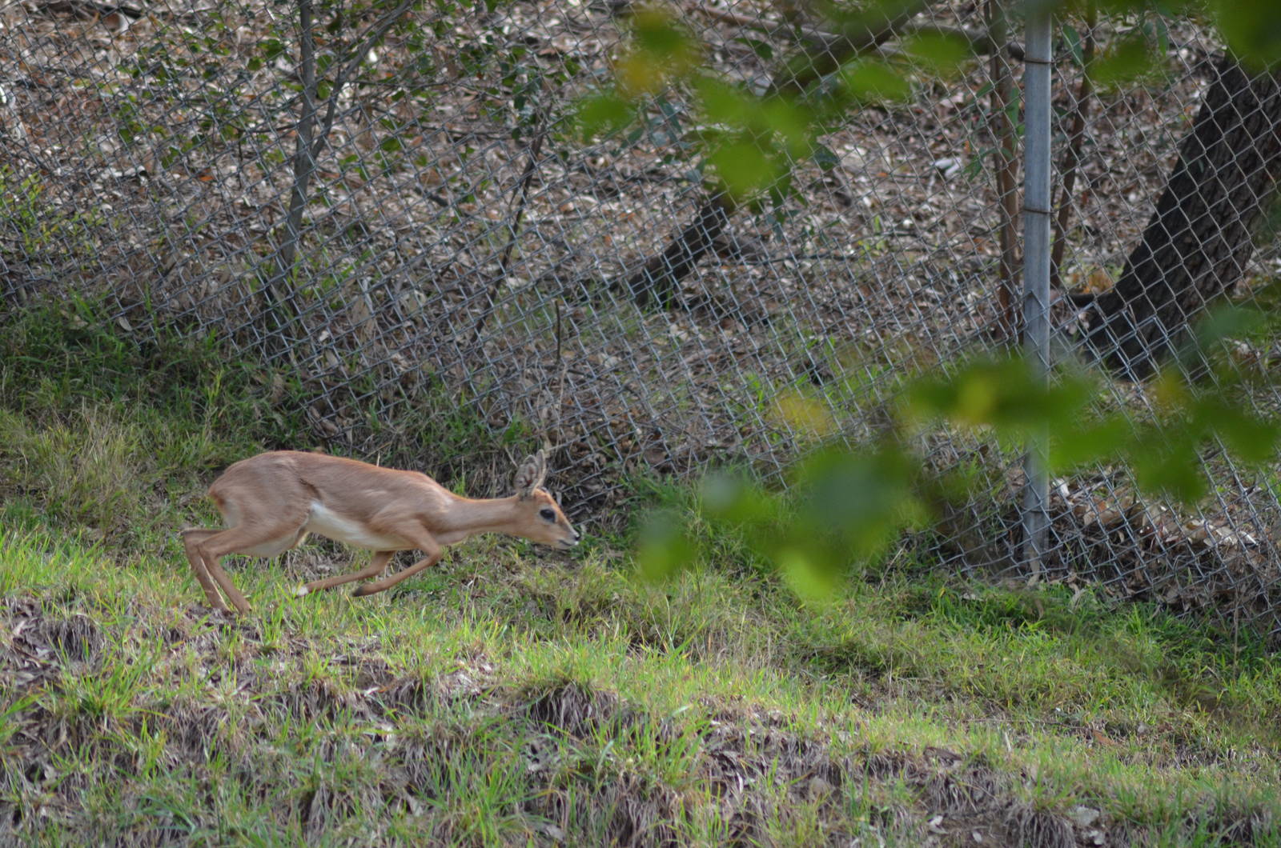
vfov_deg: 3.7
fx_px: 13317
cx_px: 640
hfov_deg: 5.5
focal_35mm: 375
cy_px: 424
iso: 800
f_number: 5
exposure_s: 1/800
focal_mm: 250
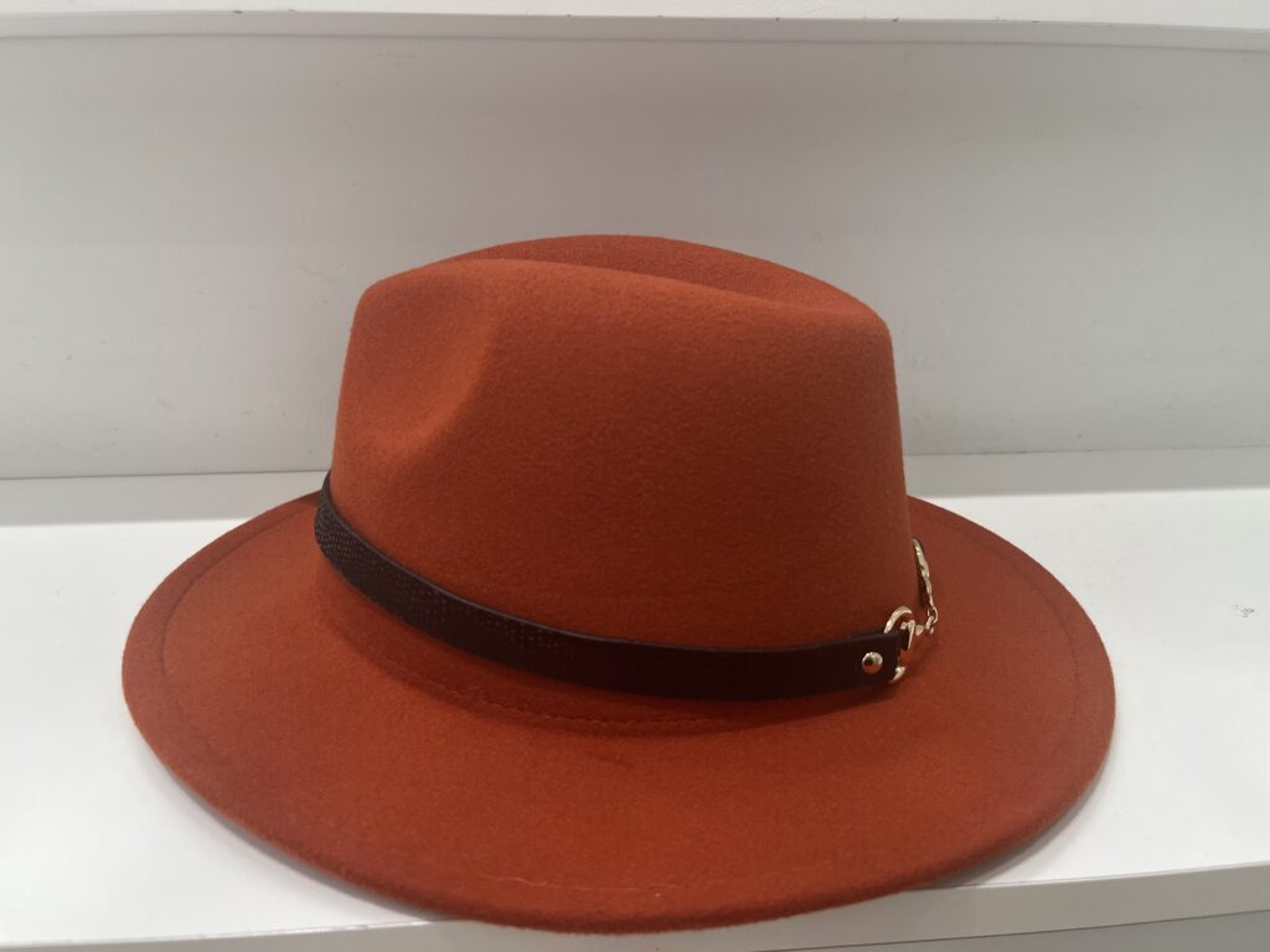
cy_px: 476
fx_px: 954
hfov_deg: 67.3
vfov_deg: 53.1
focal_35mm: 26
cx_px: 635
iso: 100
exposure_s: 1/120
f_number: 1.6
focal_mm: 5.1
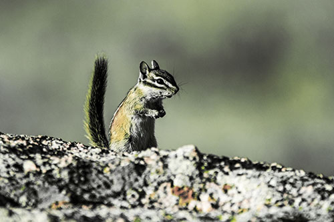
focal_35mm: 1200
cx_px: 167
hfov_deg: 1.7
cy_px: 111
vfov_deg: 1.1
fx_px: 11129
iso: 1600
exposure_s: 1/1250
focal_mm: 1200
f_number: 13
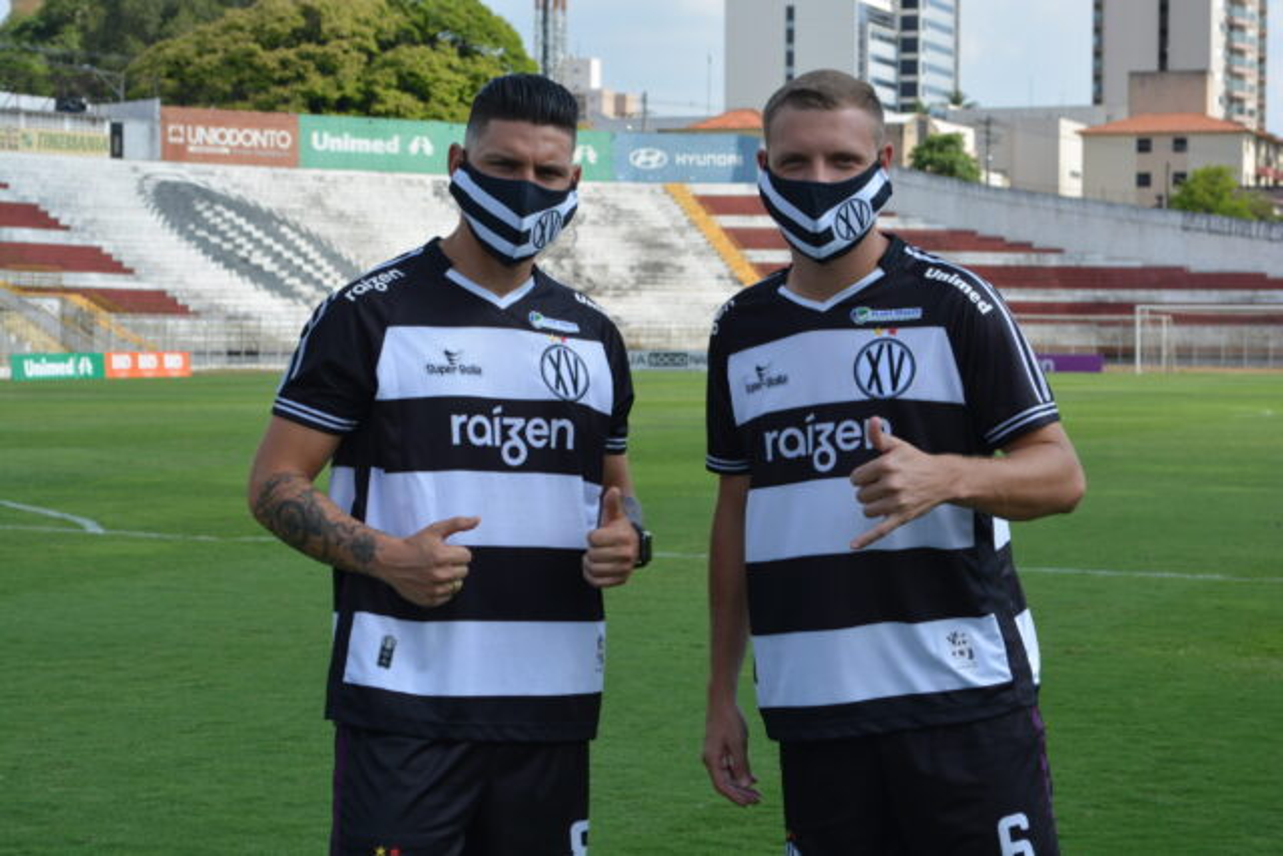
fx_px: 2941
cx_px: 642
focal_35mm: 82
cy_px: 428
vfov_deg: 16.6
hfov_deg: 24.6
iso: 125
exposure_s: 1/250
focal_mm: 55
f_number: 8
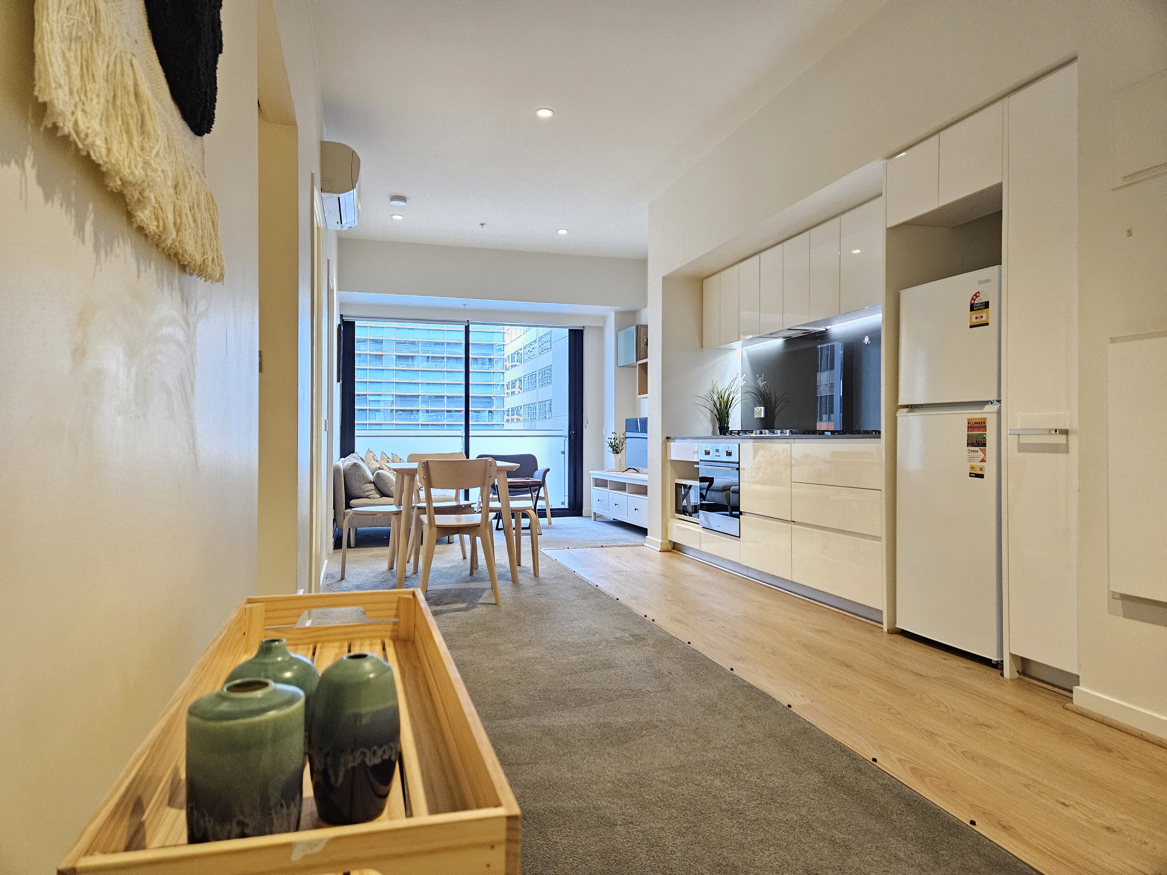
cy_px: 438
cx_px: 584
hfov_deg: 73.9
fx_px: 775
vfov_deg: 58.9
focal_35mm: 23
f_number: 1.8
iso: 800
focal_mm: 5.4
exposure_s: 1/100
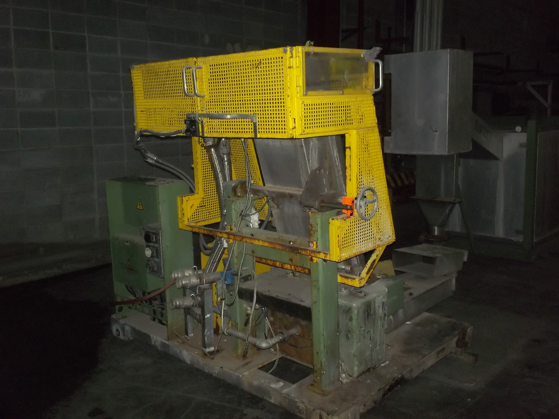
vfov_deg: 37.7
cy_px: 210
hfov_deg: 49.0
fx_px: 614
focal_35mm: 38
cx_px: 280
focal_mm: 6.3
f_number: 4.5
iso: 360
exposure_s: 1/60
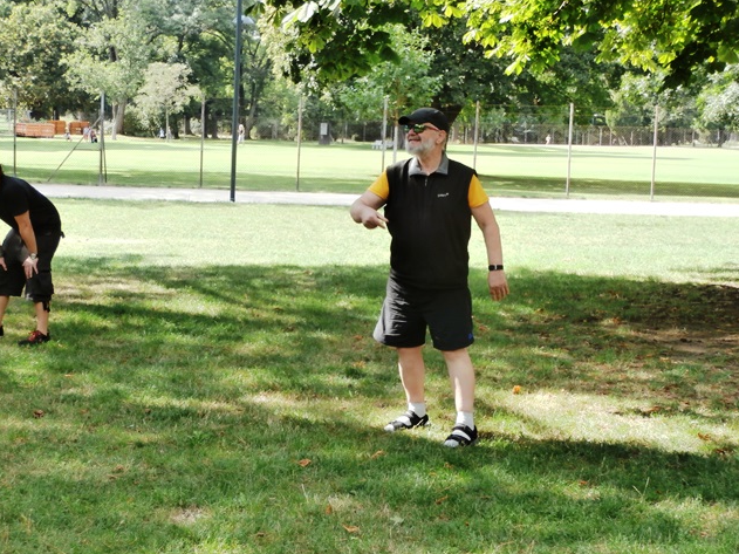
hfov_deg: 28.2
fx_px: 1473
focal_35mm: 69
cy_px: 275
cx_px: 370
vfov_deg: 21.3
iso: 100
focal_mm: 12.1
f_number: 4.7
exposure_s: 1/100
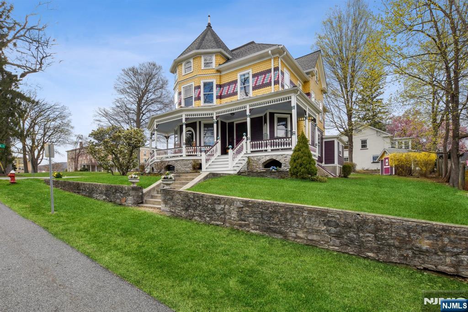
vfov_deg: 77.3
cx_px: 234
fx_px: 195
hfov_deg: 100.4
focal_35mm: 15
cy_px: 156
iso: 500
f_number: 8
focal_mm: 10
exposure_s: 1/400
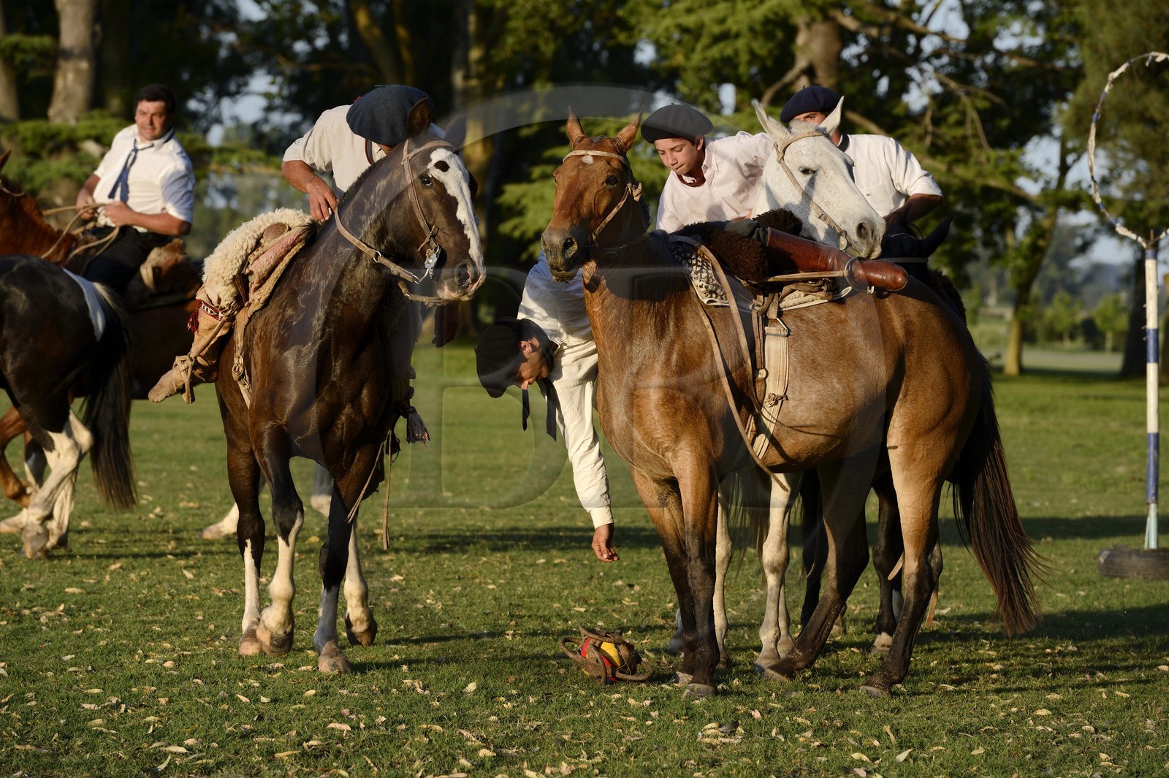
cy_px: 389
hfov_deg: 11.8
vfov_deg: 7.8
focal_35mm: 175
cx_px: 584
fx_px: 5679
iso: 400
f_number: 7.1
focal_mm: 175
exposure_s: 1/800
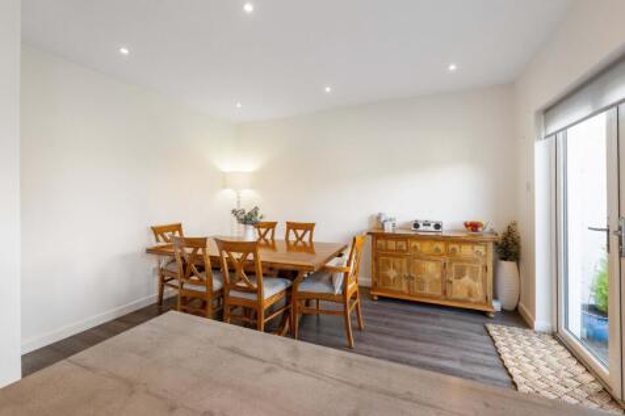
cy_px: 208
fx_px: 243
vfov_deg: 81.2
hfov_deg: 104.3
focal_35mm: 14
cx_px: 312
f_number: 8
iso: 640
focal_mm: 14
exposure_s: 1/50
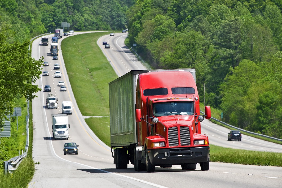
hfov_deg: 7.6
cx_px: 141
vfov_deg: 5.1
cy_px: 94
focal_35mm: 270
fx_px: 2114
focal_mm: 270
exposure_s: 1/5000
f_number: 7.1
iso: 800
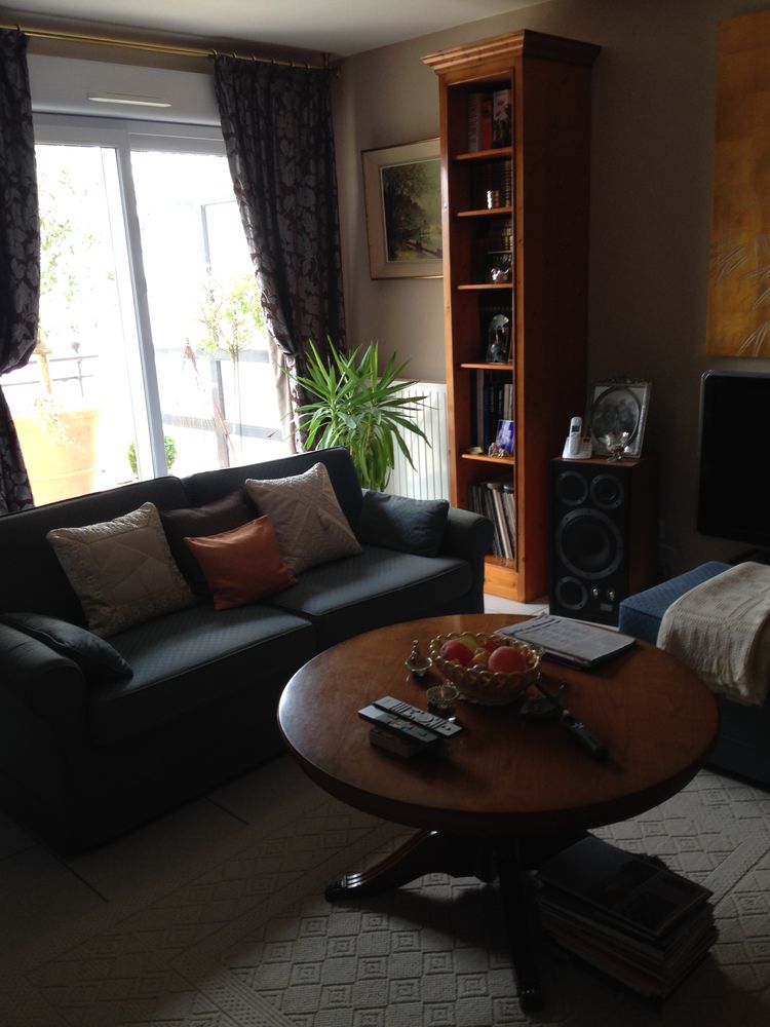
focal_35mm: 33
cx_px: 385
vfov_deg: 55.4
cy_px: 514
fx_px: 979
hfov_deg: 42.9
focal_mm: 4.12
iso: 64
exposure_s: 1/40
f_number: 2.4
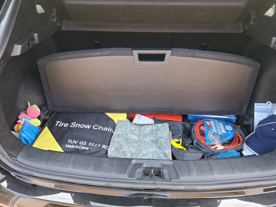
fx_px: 183
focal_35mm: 23
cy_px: 104
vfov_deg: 58.9
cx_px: 138
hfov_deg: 73.9
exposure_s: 1/100
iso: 64
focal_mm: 5.54
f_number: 1.8
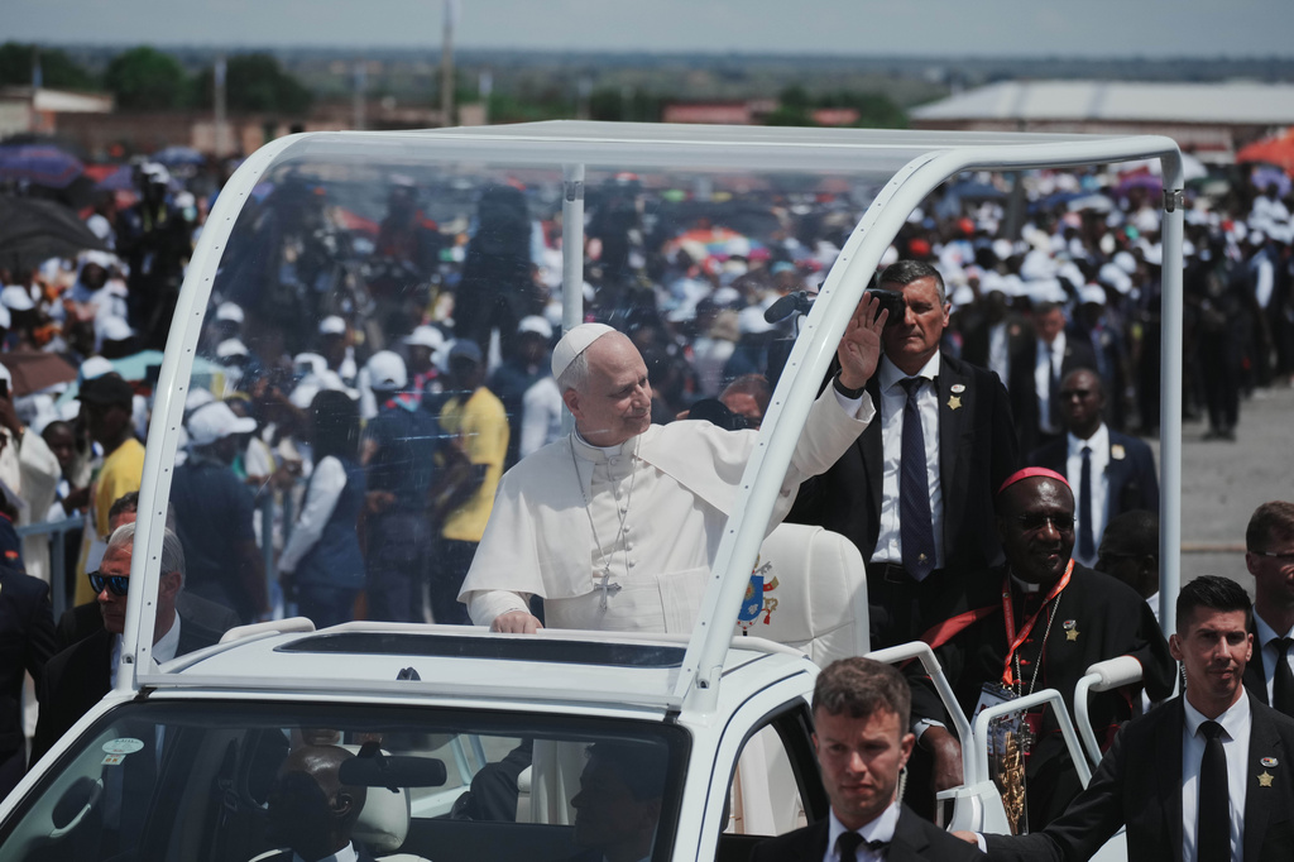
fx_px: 6144
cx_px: 647
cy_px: 431
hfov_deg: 12.0
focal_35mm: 171
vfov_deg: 8.0
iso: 640
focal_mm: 171
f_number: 5.6
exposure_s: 1/10000
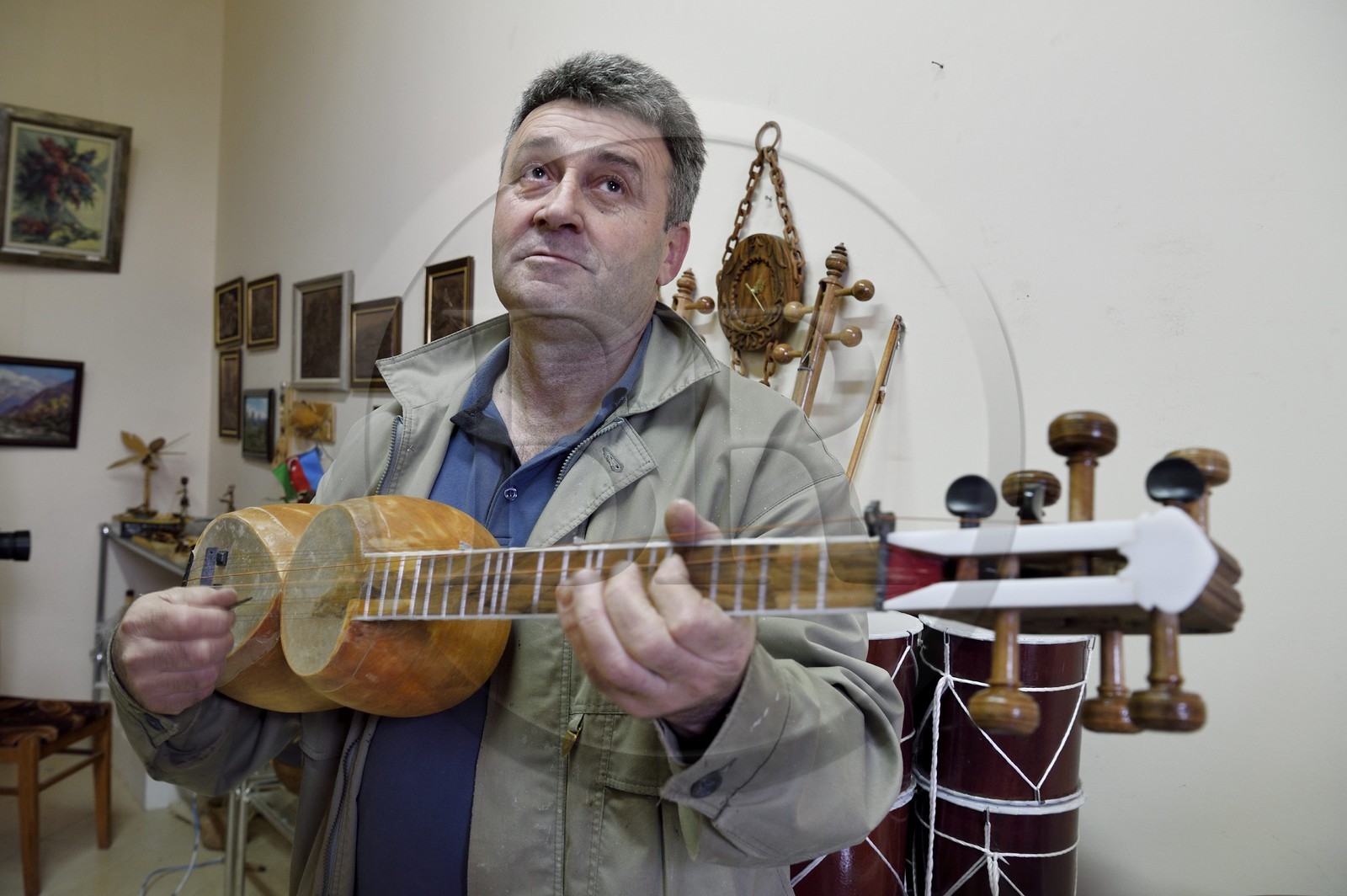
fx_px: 1159
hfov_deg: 60.3
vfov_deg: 42.3
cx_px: 674
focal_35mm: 31
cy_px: 448
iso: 800
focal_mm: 31
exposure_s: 1/15
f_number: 7.1
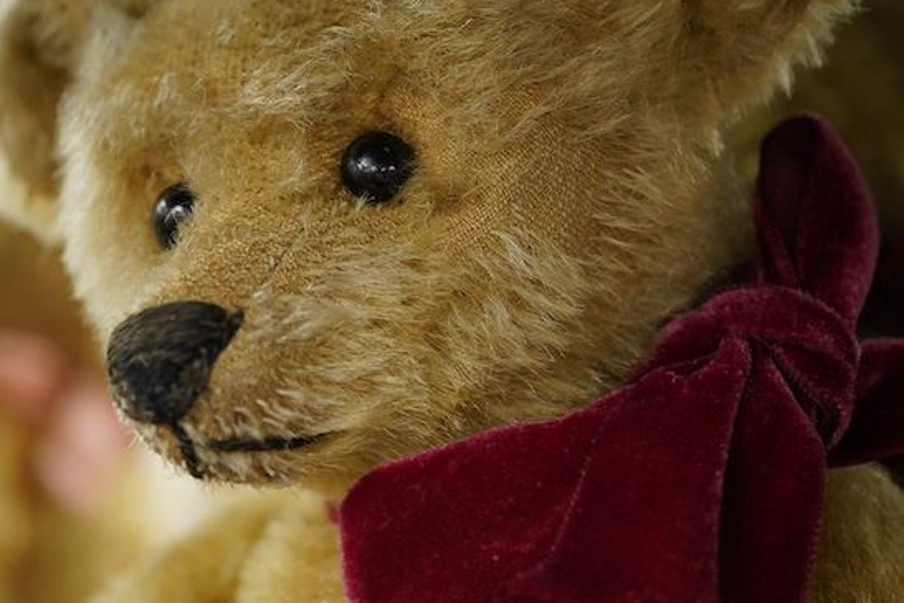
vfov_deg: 18.4
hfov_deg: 27.2
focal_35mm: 74
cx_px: 319
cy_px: 208
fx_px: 1859
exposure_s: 1/125
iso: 1250
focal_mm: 30
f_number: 5
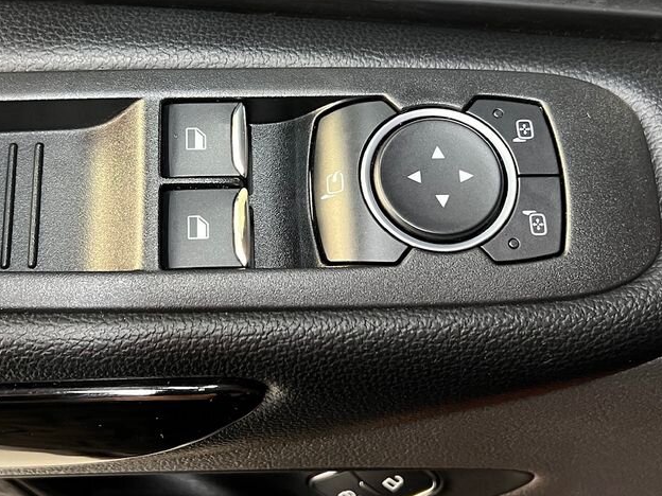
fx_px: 956
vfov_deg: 29.0
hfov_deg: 38.0
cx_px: 257
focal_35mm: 50
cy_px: 176
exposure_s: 1/33
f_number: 1.5
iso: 400
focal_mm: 5.7
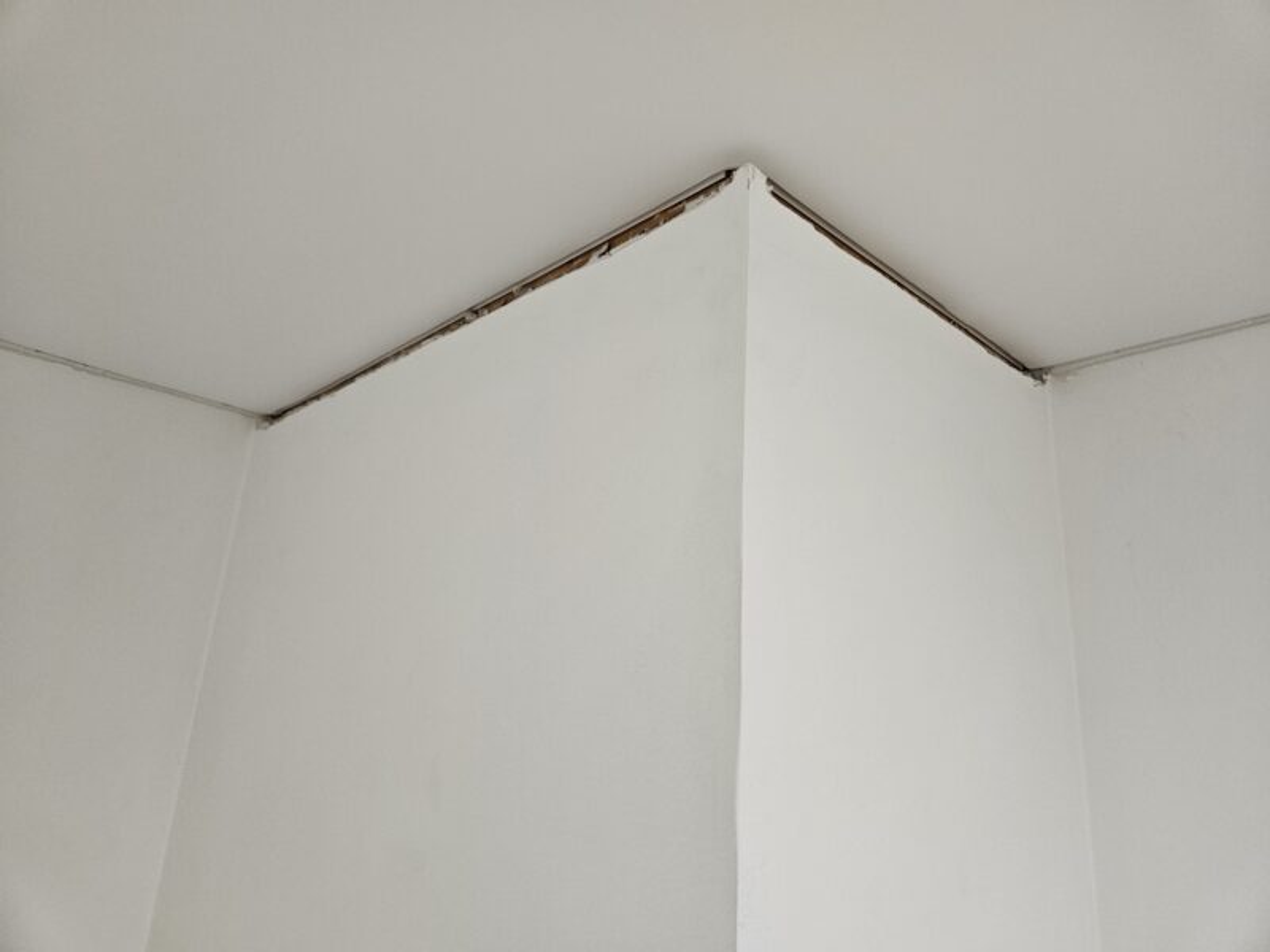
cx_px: 635
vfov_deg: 58.9
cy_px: 476
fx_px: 844
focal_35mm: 23
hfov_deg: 73.9
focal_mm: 5.4
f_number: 1.8
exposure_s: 1/100
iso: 250
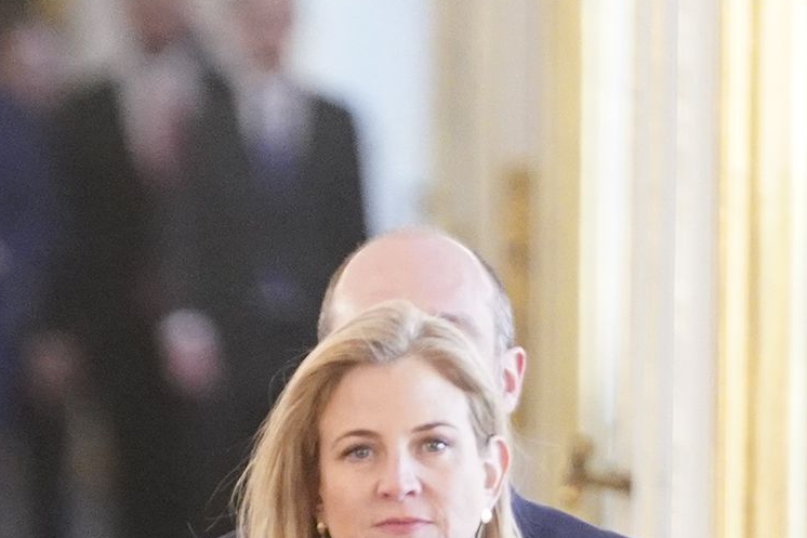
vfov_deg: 1.3
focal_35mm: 1073
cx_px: -185
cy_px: 1206
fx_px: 24046
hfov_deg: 1.9
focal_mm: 200
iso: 4000
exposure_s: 1/400
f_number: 2.8
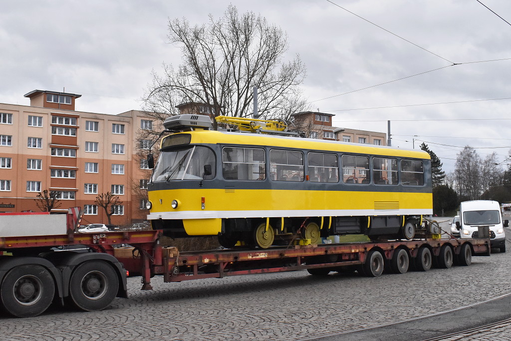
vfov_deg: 30.9
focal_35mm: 44
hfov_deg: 45.0
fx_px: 618
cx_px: 256
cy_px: 170
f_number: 14
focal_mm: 29
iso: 1250
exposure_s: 1/800
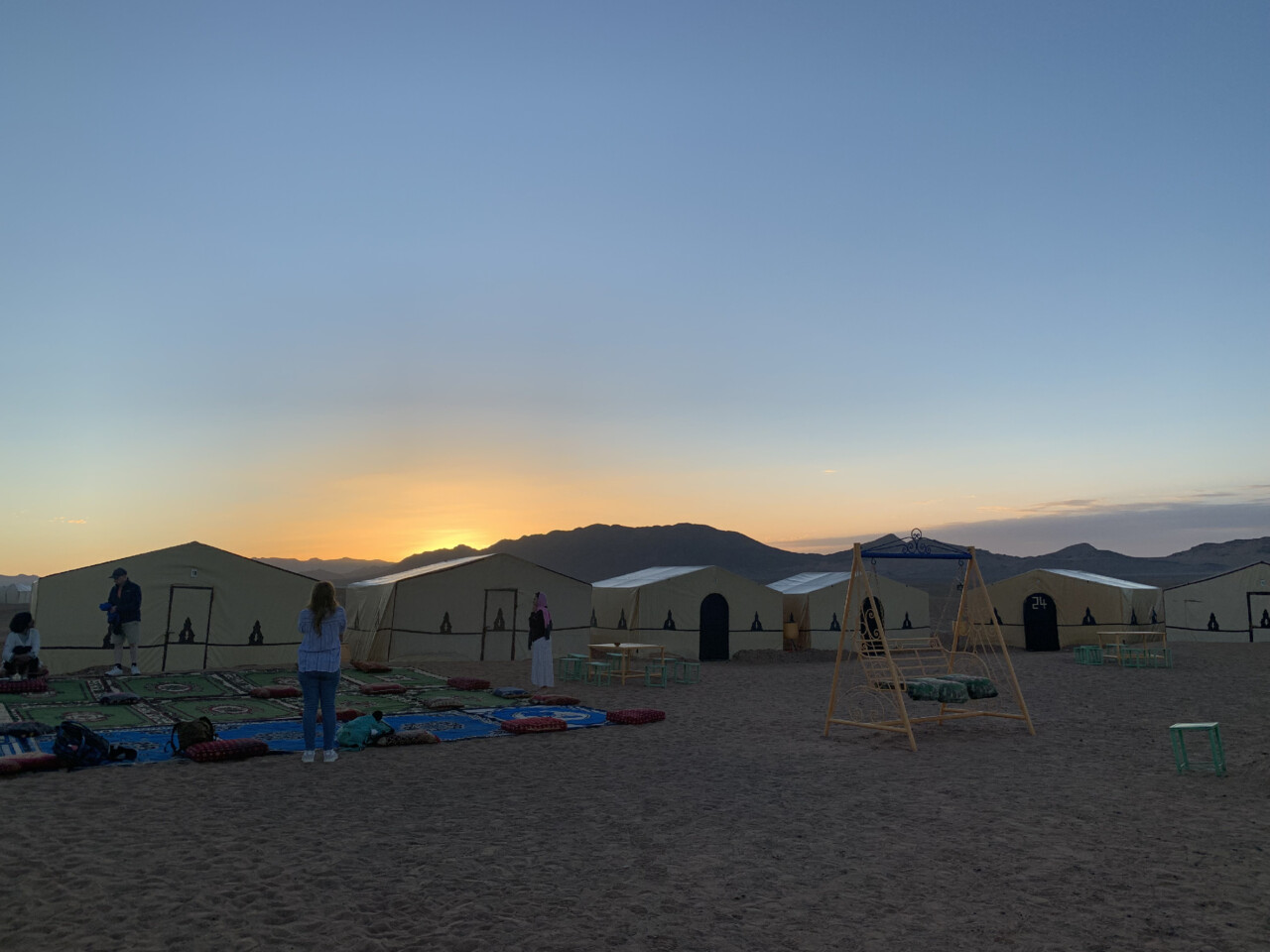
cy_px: 476
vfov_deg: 53.1
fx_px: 954
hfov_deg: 67.3
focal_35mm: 26
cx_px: 635
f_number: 1.8
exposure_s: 1/1076
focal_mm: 4.25
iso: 25
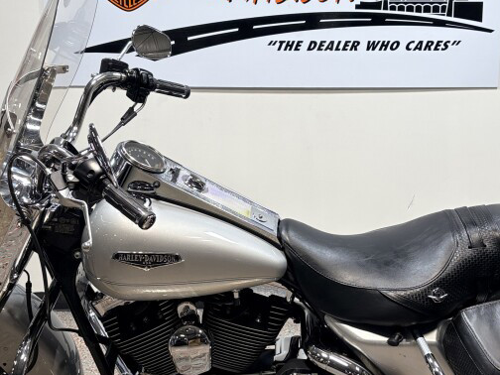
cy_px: 214
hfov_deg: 34.9
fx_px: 794
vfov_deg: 26.5
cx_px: 291
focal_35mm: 55
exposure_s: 1/120
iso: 40
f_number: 1.6
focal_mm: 5.96
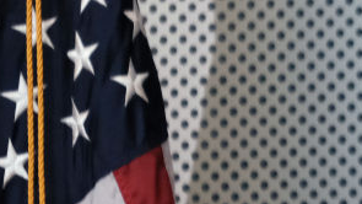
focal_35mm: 1091
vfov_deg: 1.1
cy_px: 164
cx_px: 583
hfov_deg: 2.0
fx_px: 10473
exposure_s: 1/240
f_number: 4.8
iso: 3200
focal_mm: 200
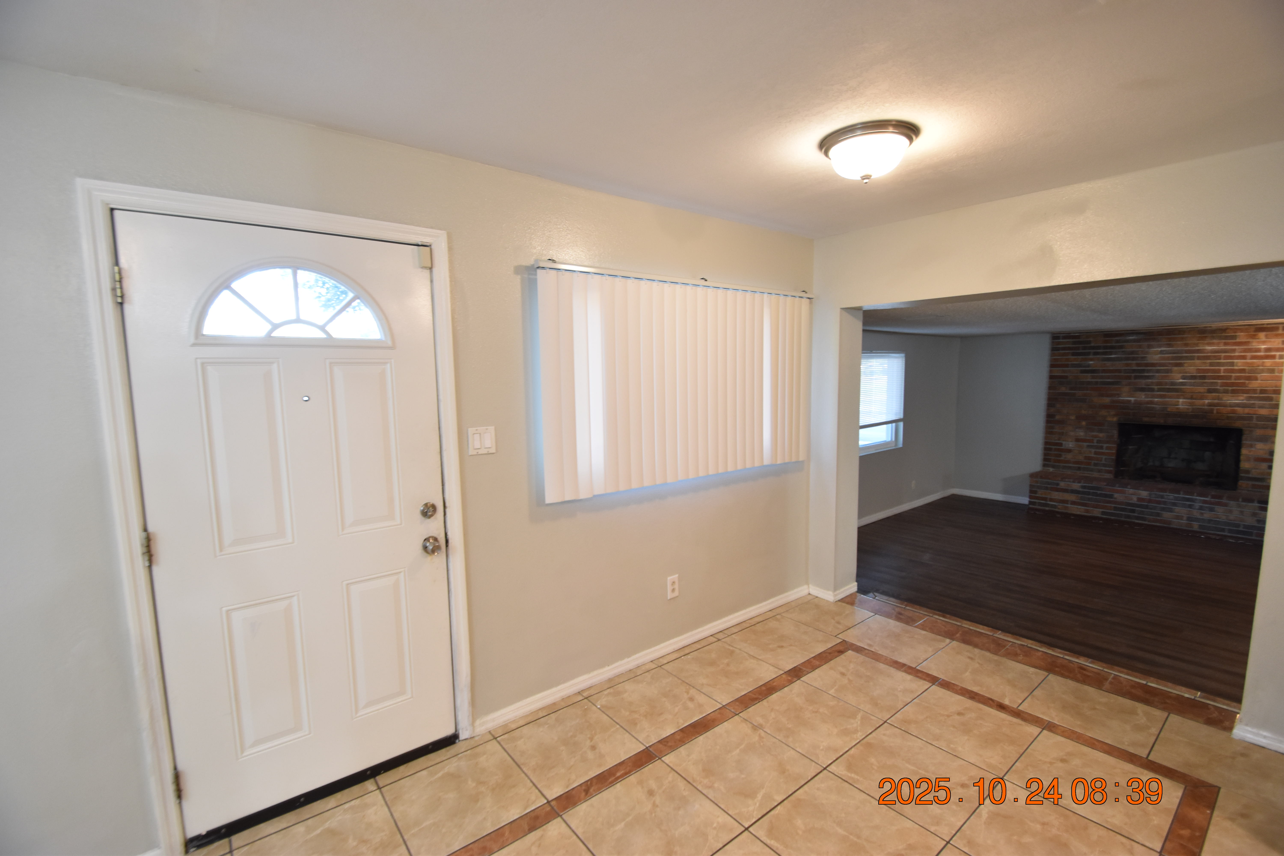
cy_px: 428
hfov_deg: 100.4
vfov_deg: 77.3
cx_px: 642
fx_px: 535
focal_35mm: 15
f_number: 3.5
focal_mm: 10
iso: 800
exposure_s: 1/45
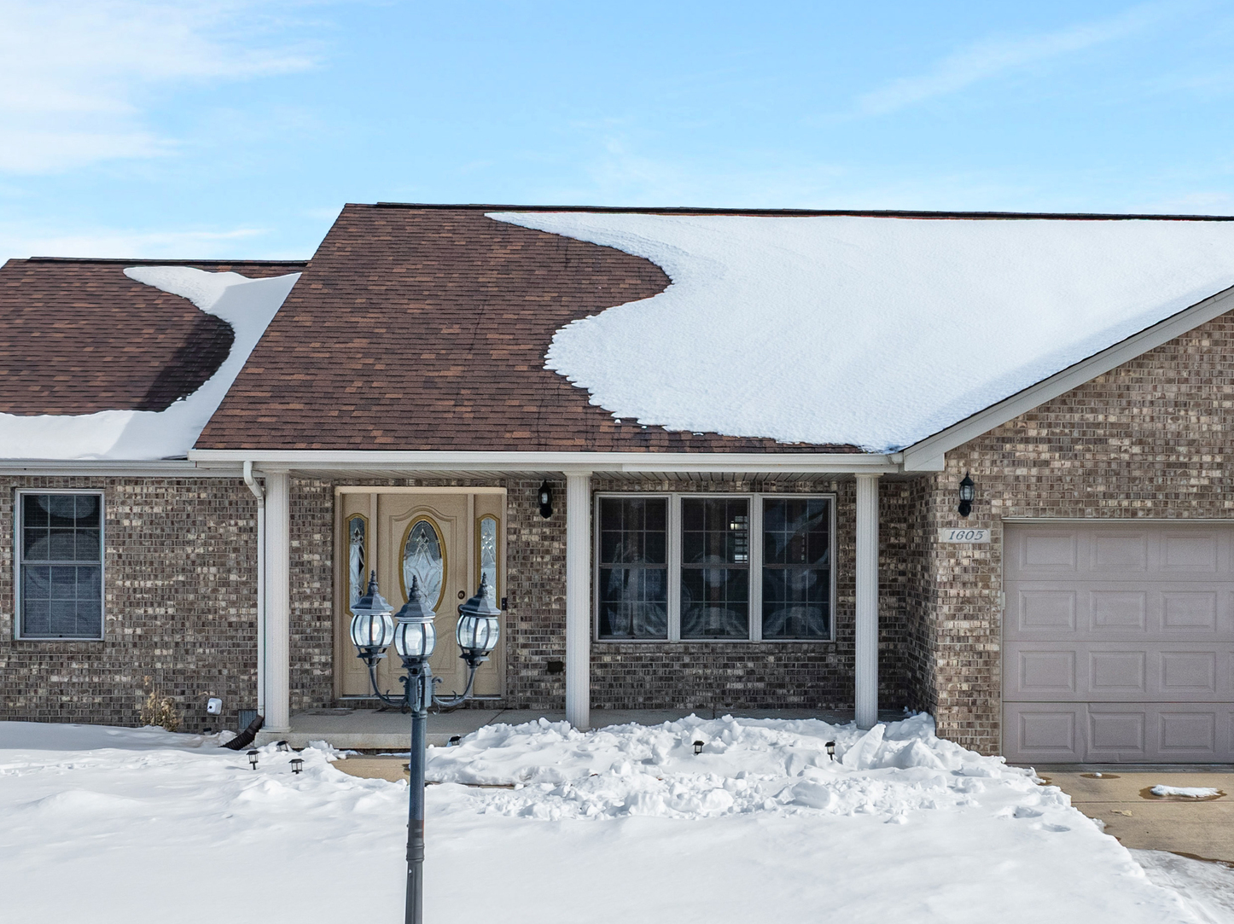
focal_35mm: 51
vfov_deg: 28.4
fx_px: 1817
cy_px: 593
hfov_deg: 37.1
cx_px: 818
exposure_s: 1/5000
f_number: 2.8
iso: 100
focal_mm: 12.29
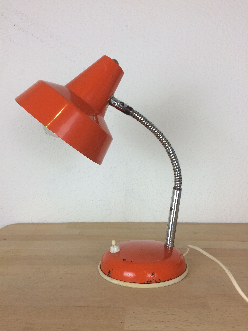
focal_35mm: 29
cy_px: 166
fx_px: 277
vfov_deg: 61.7
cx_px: 124
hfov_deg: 48.2
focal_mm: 4.15
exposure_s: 1/100
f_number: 2.2
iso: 50
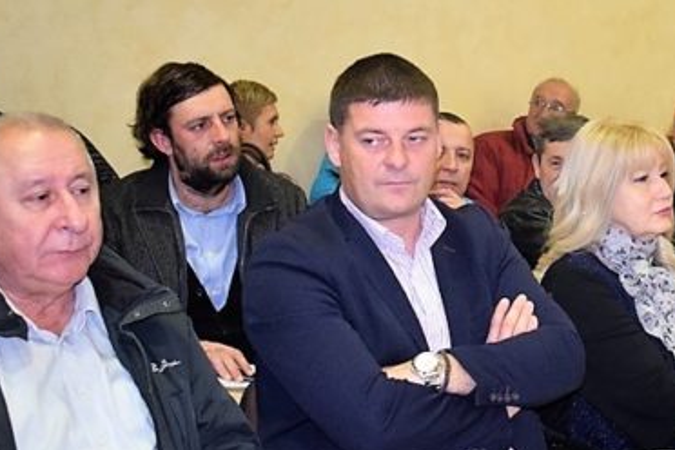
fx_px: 1331
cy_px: 132
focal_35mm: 71
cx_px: 586
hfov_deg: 27.6
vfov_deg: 19.1
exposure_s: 1/60
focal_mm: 22
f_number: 3.8
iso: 1600
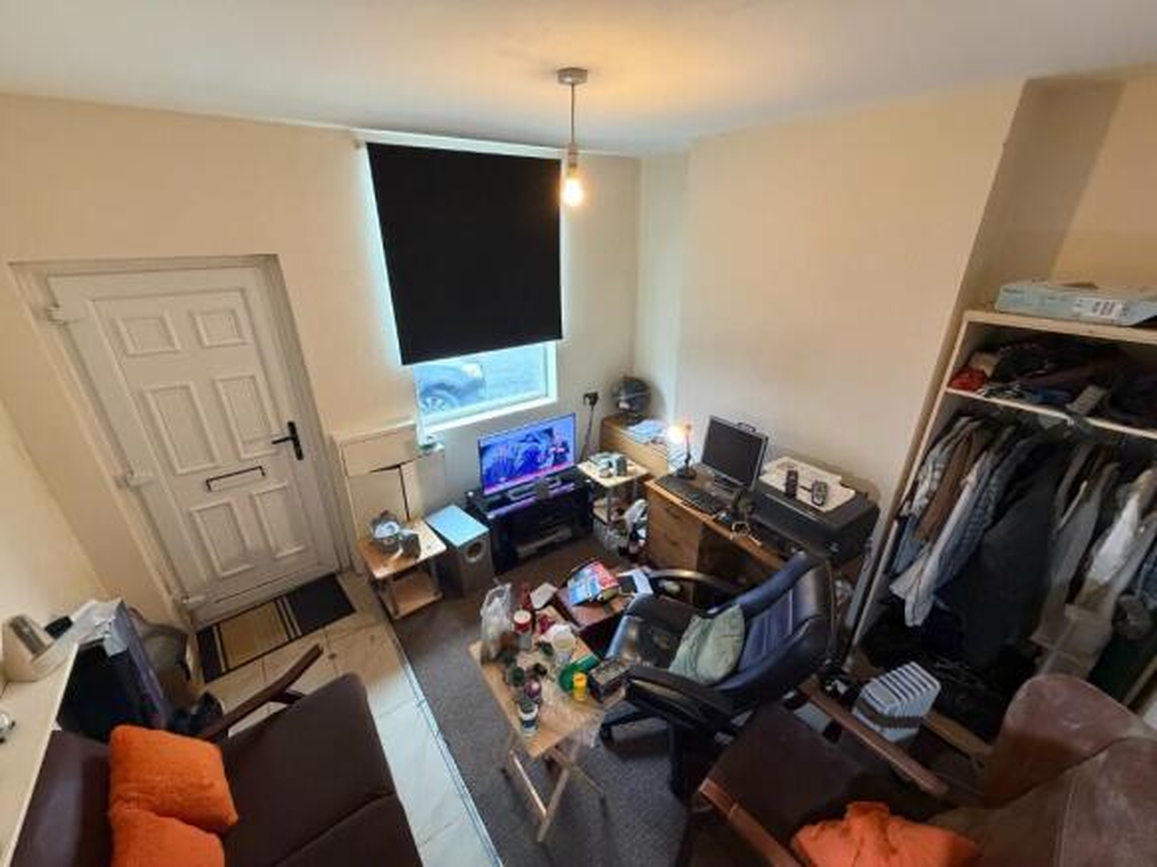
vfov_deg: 85.7
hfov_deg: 102.1
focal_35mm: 14
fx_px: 468
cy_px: 434
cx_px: 578
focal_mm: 2.22
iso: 640
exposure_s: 1/50
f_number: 2.2
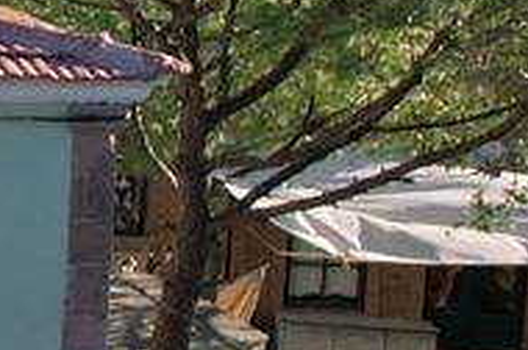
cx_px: -1503
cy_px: 106
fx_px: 2548
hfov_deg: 8.0
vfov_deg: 7.9
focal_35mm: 174
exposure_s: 1/800
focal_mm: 8.38
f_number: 2.8
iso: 100
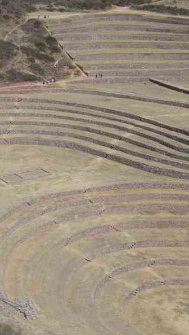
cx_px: 40
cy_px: 184
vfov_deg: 34.4
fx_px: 542
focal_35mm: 61
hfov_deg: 19.6
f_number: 11
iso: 200
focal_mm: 23
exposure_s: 1/125
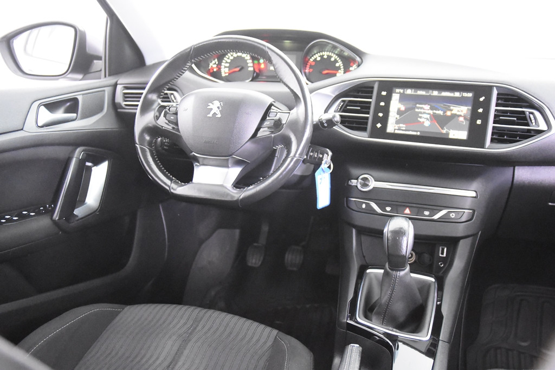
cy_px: 185
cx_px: 278
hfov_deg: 57.2
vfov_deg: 40.0
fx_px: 509
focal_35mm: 33
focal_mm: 22
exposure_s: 1/30
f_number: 3
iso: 11400
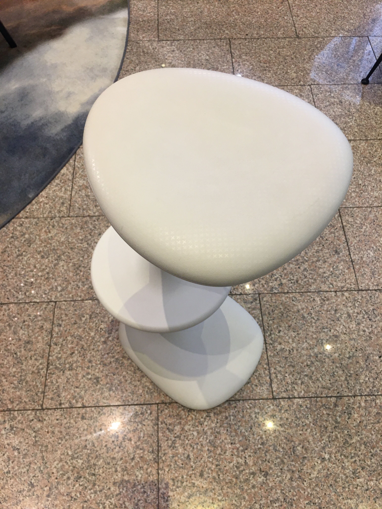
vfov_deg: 61.7
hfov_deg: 48.2
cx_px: 191
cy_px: 254
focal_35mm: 29
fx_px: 427
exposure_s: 1/33
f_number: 2.2
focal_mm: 4.15
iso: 50
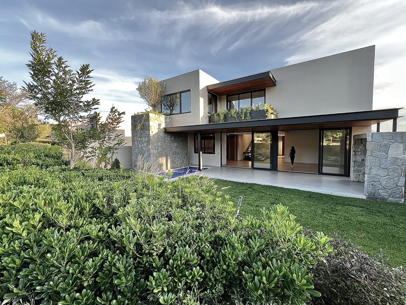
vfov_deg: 89.9
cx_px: 203
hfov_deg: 106.2
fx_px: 152
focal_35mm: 13
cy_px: 152
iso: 40
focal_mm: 1.57
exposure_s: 1/99
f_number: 1.8
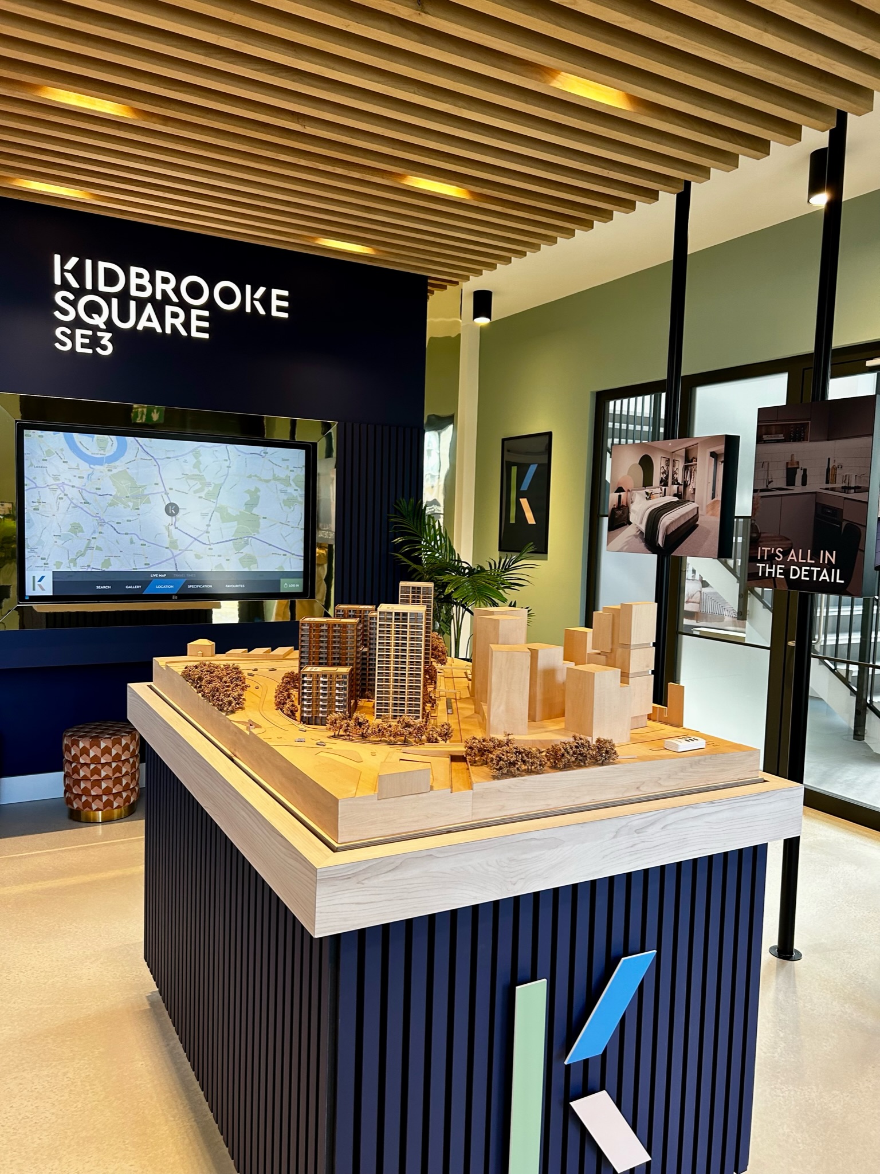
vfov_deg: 67.3
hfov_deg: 53.0
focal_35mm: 26
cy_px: 587
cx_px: 440
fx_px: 882
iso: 100
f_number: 1.5
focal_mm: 5.7
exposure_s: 1/120
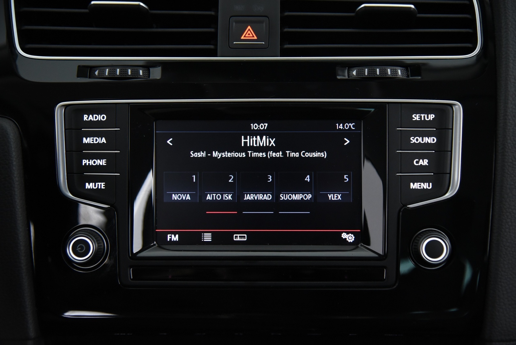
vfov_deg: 26.0
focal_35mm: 52
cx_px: 258
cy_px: 172
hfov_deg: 38.2
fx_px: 746
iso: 4000
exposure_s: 1/40
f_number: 4
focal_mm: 52
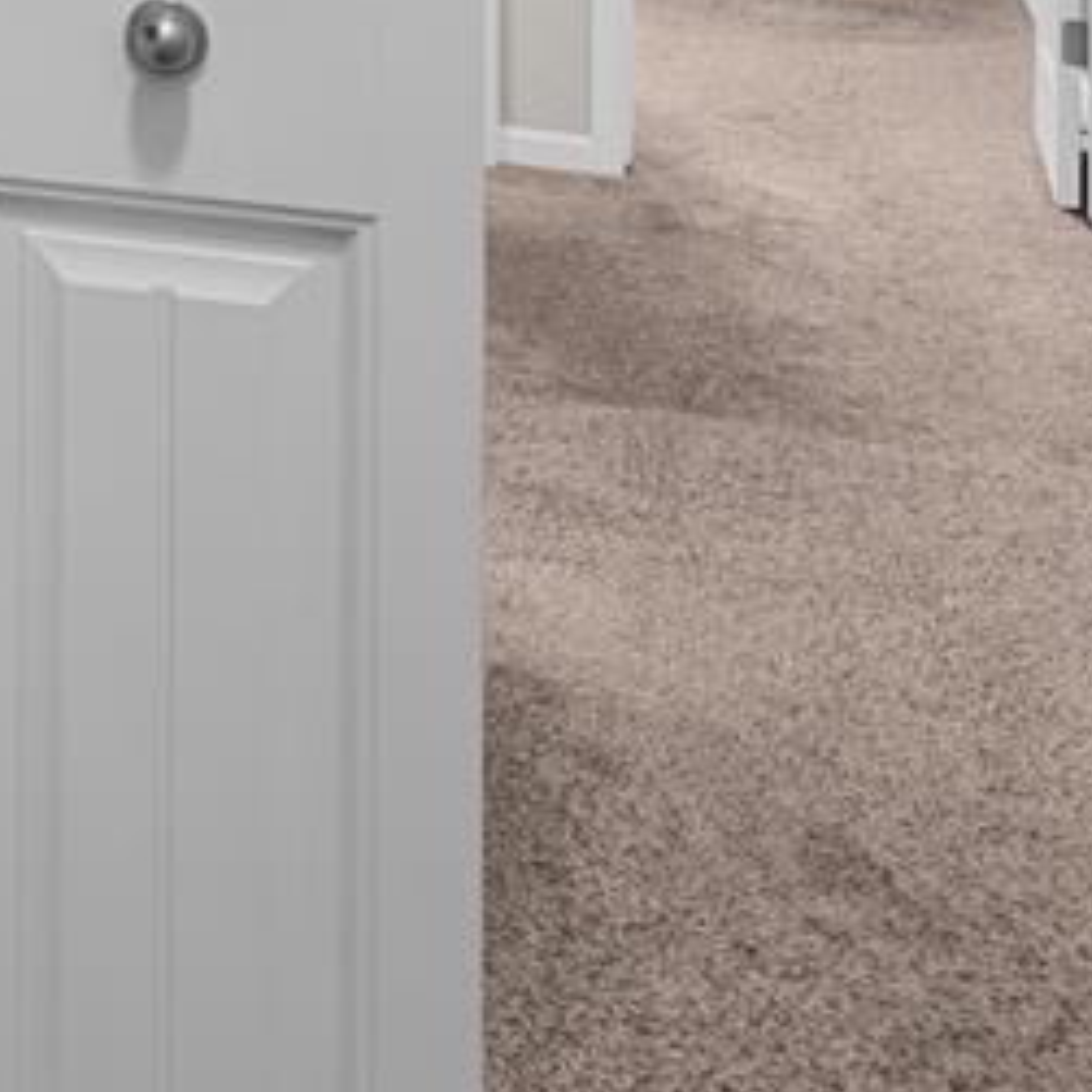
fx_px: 2106
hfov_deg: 22.1
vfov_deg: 24.8
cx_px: -687
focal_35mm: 59
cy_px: -370
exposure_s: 2
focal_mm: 17
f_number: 8
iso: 160
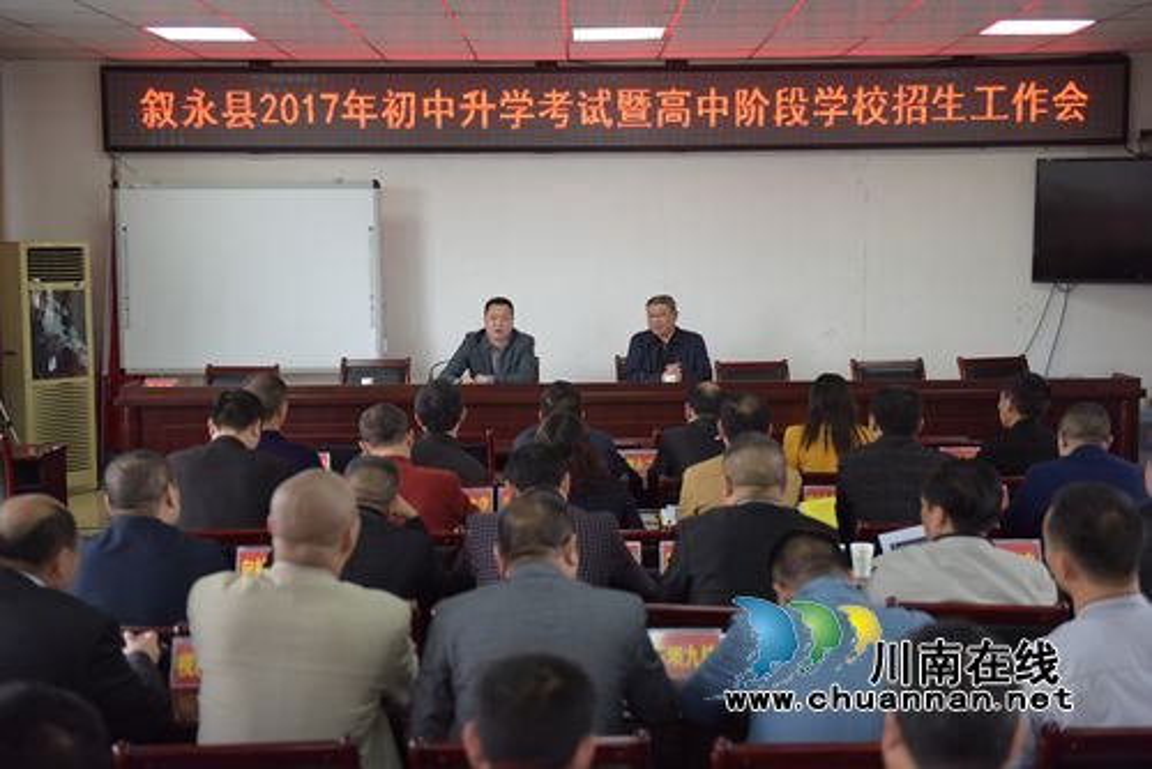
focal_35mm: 50
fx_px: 1601
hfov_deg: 39.6
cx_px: 576
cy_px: 384
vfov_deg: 27.0
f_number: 2.8
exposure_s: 1/125
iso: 1600
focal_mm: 50
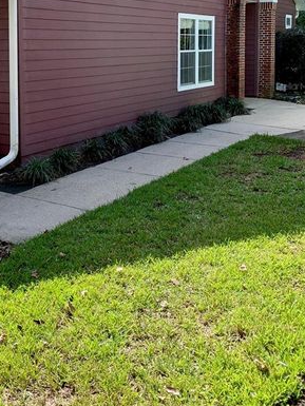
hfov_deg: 31.2
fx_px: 528
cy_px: 86
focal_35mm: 45
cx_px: 54
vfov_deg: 40.5
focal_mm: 4.25
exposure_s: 1/394
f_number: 1.8
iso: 25
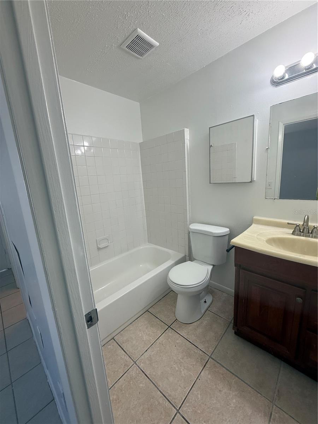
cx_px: 159
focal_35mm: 14
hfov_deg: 85.7
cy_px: 212
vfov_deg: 102.1
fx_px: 171
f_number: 2.2
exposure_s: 1/120
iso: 100
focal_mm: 2.22
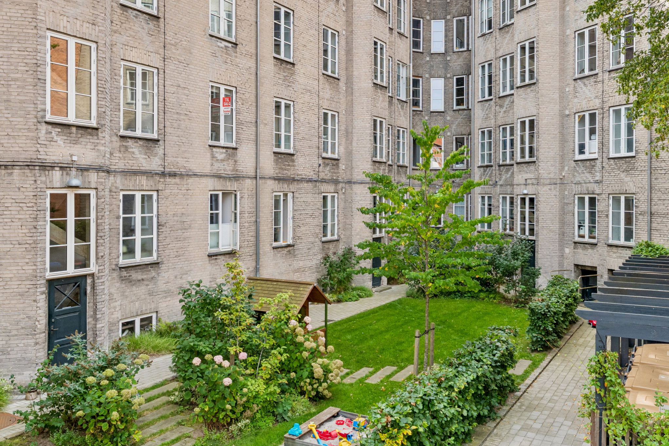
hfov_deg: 63.6
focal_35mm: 29
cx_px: 371
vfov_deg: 43.9
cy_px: 124
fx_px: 538
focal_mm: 13.1
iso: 100
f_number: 6.3
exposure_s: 1/125
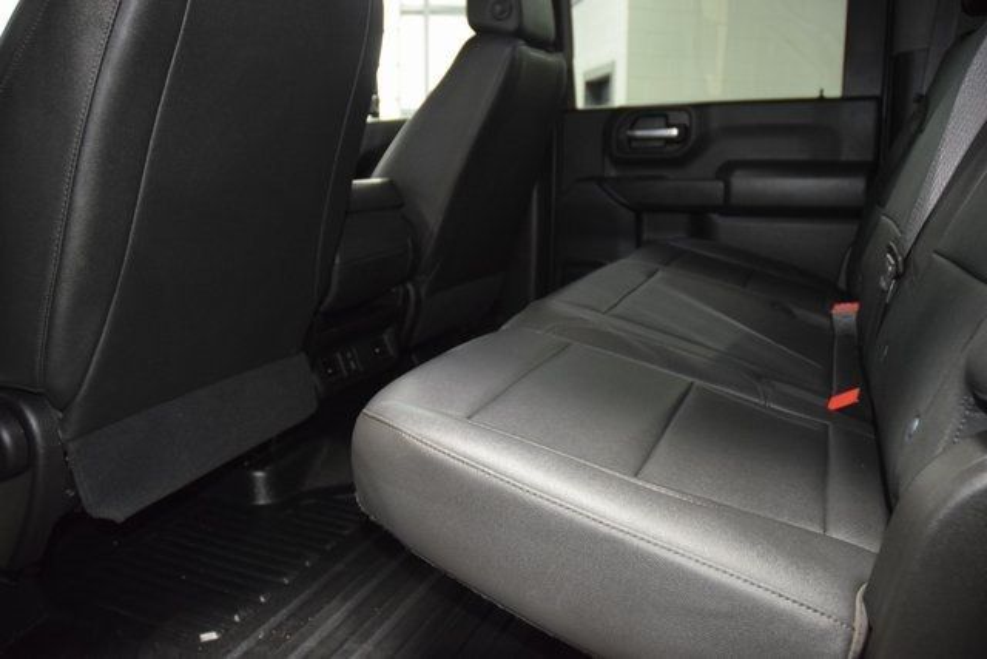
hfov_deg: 67.4
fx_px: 740
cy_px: 330
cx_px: 494
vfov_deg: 48.0
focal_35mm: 27
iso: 2500
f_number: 3.5
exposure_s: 1/40
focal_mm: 18
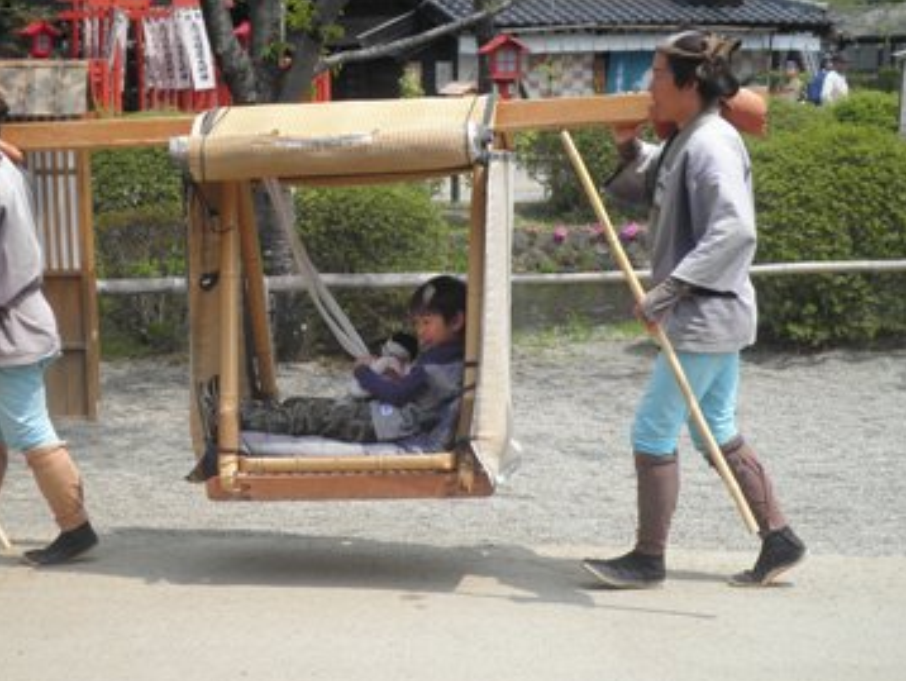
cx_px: 297
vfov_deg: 21.0
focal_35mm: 70
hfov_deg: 27.6
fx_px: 1833
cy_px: 294
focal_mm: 8.3
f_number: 3.4
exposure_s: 1/400
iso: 64
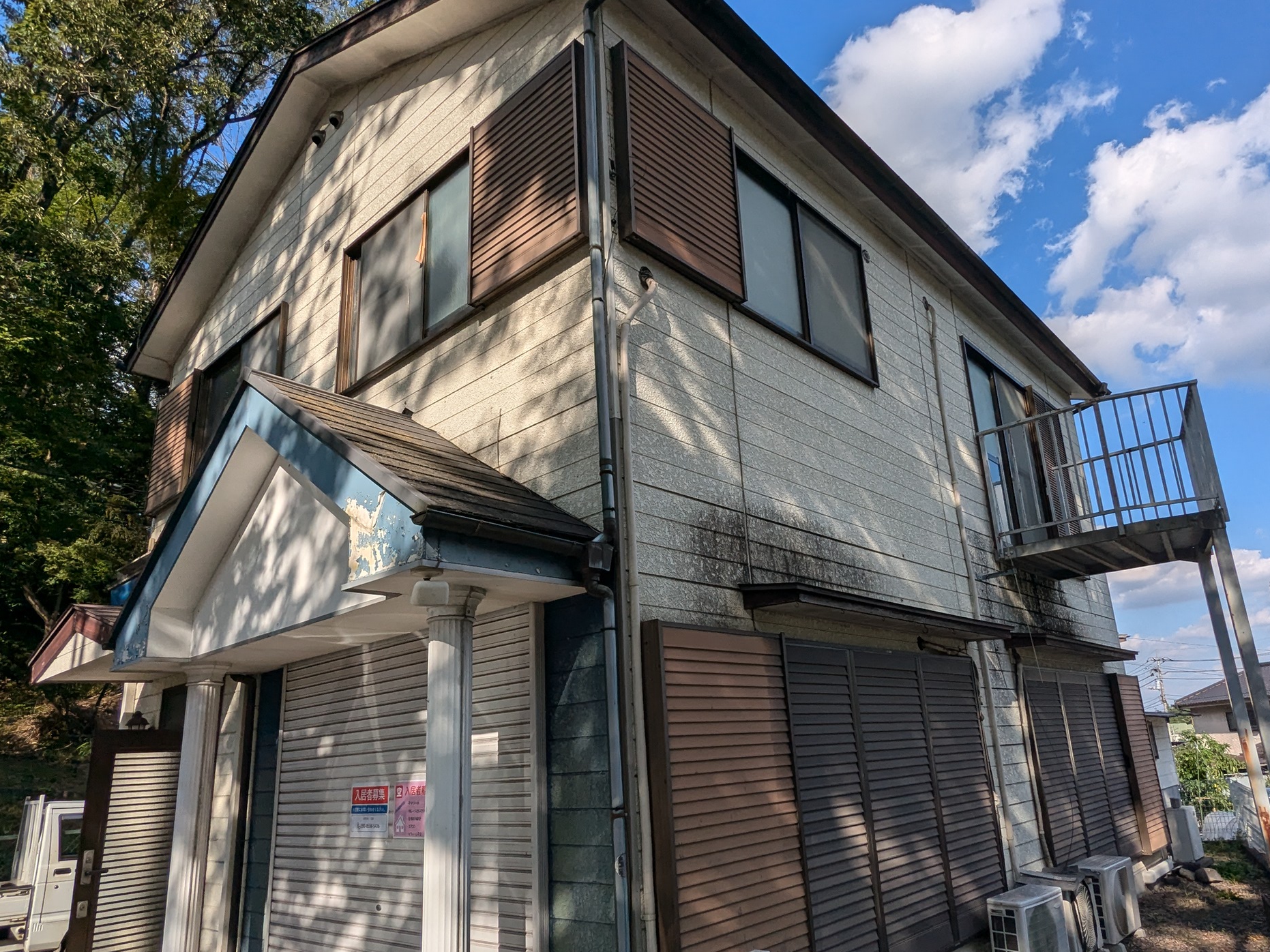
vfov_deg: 60.9
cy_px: 524
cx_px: 697
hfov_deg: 76.2
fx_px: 807
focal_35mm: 22
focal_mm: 2.35
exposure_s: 1/2268
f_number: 2.2
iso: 49
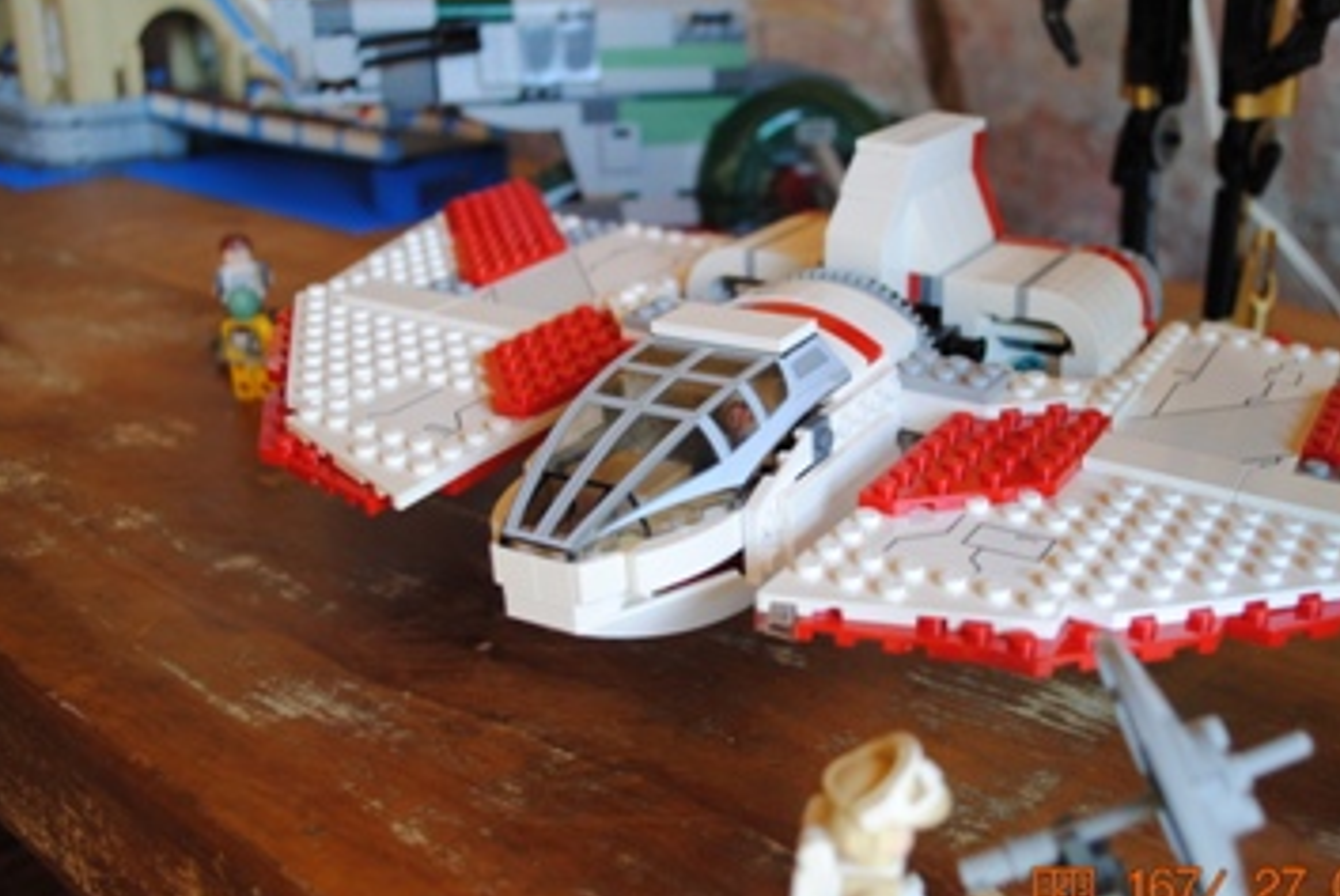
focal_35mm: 38
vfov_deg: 35.1
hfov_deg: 50.2
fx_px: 1416
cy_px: 405
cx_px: 829
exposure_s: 1/60
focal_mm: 20
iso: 200
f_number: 4
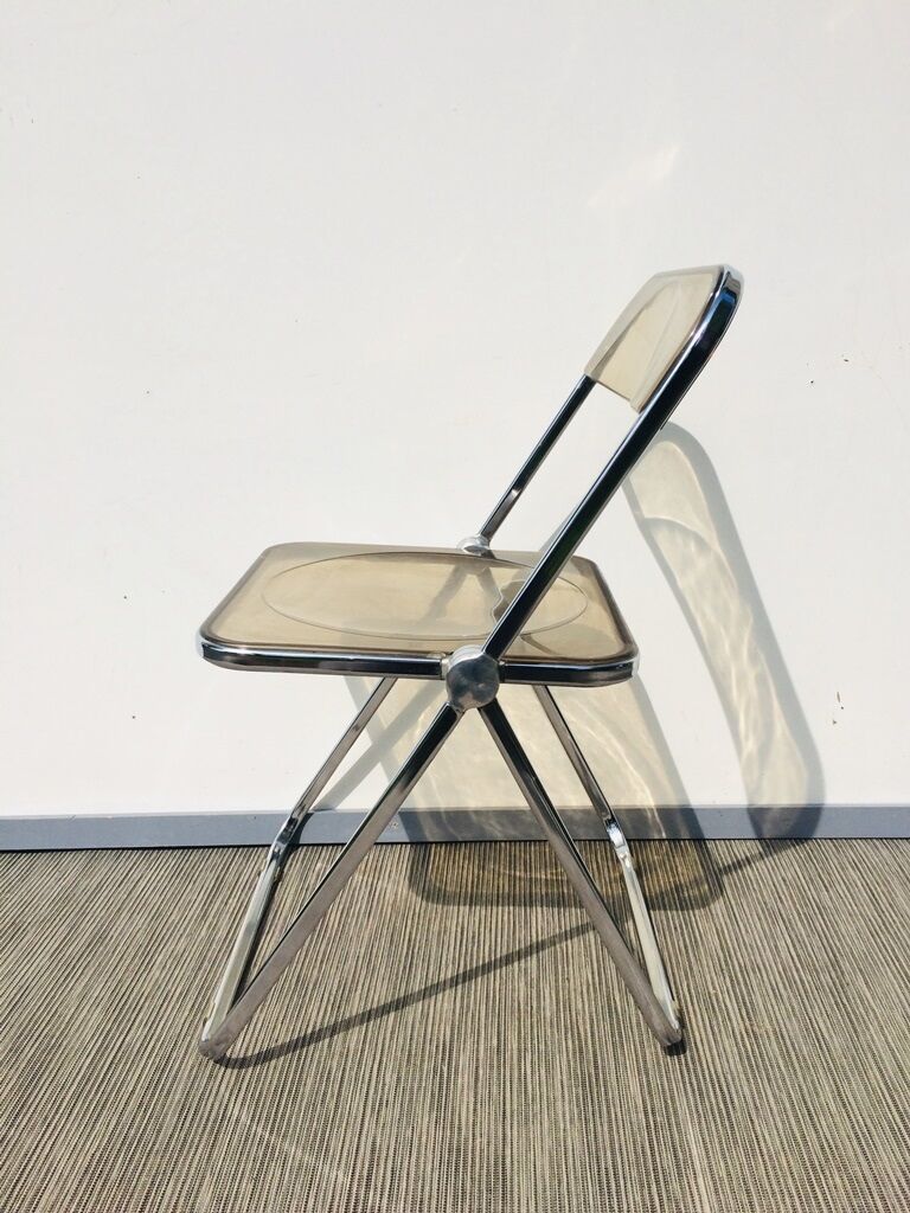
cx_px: 455
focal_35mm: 29
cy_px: 606
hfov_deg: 48.2
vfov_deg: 61.7
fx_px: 1016
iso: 32
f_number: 2.2
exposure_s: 1/3731
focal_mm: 4.15
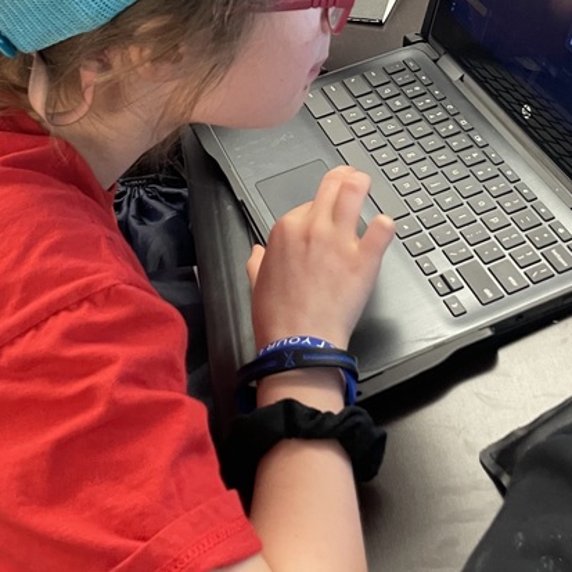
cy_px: 76
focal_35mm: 57
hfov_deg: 30.0
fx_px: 1066
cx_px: 345
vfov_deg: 29.0
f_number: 1.6
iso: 320
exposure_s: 1/60
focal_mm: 4.2
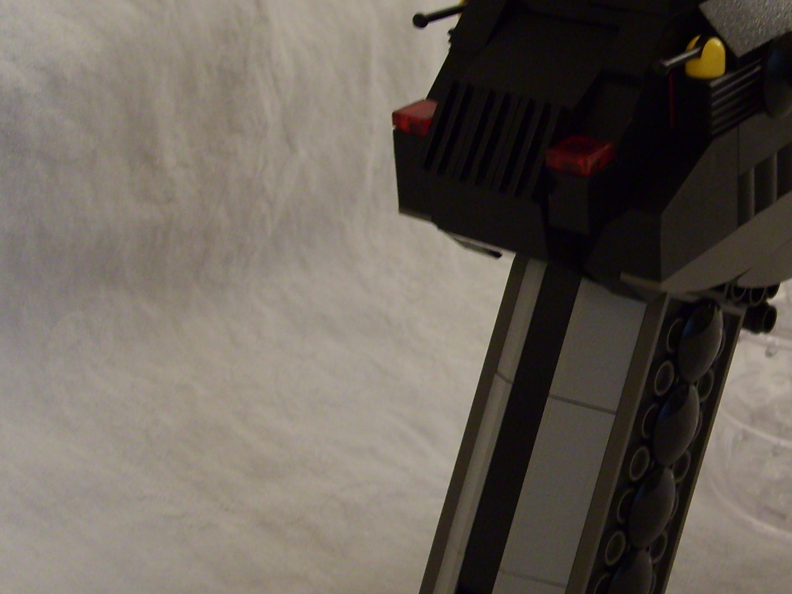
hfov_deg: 29.3
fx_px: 1464
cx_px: 674
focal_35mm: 64
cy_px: 247
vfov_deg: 22.9
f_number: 2.8
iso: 140
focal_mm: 5.8
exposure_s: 1/8
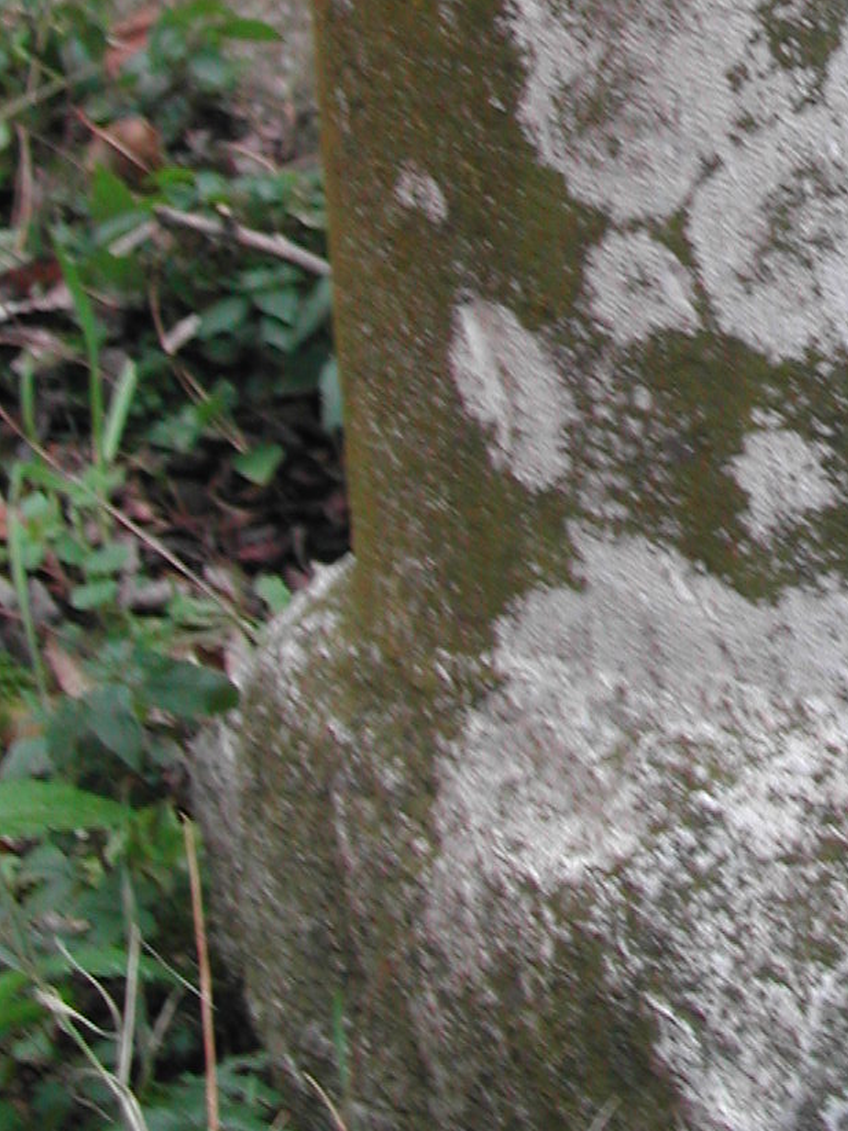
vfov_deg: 16.6
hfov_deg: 12.4
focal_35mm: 117
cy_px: 76
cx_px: 944
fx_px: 3823
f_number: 3.1
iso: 100
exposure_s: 1/48.5
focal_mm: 10.1
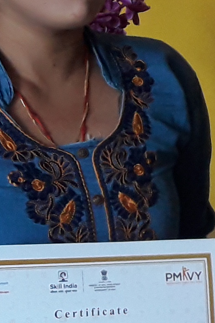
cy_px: 94
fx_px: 1389
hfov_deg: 8.3
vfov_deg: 13.2
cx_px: 481
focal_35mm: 155
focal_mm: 3.7
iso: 160
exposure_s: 1/50
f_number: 1.9
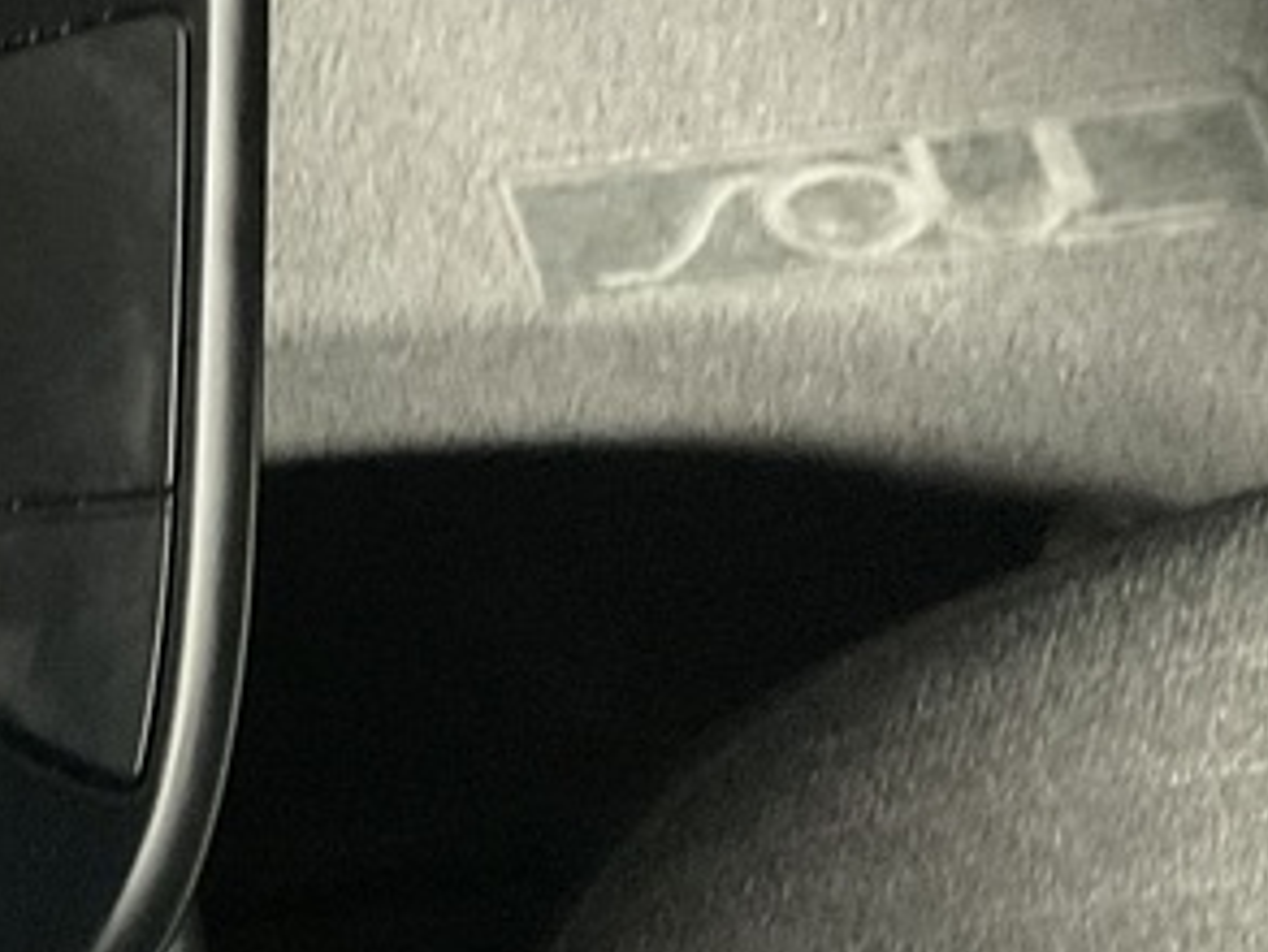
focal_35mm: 95
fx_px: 3481
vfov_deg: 15.2
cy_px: -48
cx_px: -606
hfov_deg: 18.4
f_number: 1.8
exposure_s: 1/20
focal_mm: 3
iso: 500
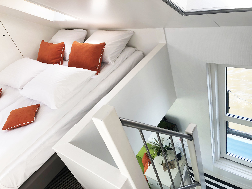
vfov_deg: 49.7
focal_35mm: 28
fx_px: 204
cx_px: 126
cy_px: 94
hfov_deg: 63.4
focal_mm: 4
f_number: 1.8
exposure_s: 1/120
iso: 25
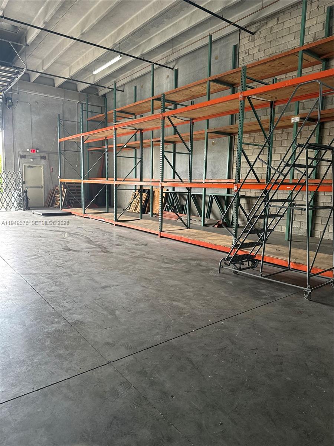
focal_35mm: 24
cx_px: 167
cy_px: 223
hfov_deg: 56.8
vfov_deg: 71.6
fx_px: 309
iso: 160
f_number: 1.78
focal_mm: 6.86
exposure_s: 1/60
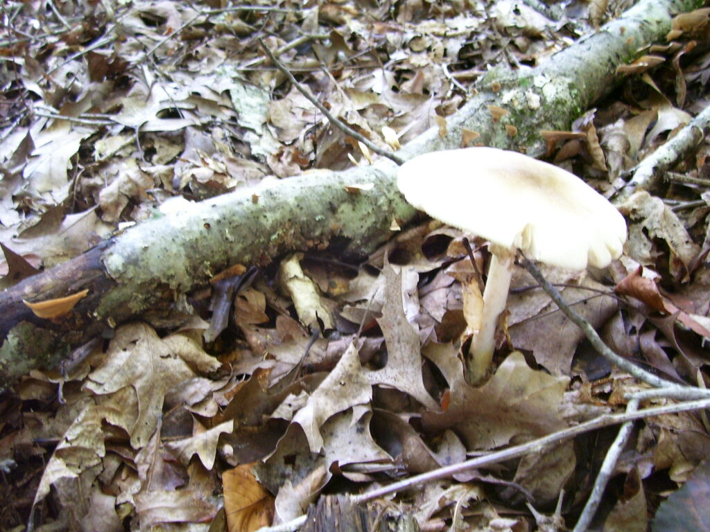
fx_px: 697
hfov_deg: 54.0
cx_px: 355
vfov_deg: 41.8
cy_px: 266
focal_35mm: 34
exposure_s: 1/15
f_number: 2.7
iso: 160
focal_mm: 5.6
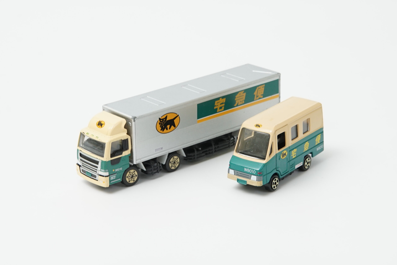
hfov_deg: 18.3
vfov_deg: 12.2
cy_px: 132
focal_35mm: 112
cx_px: 198
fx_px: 1236
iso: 1000
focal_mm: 75
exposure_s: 1/20
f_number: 10
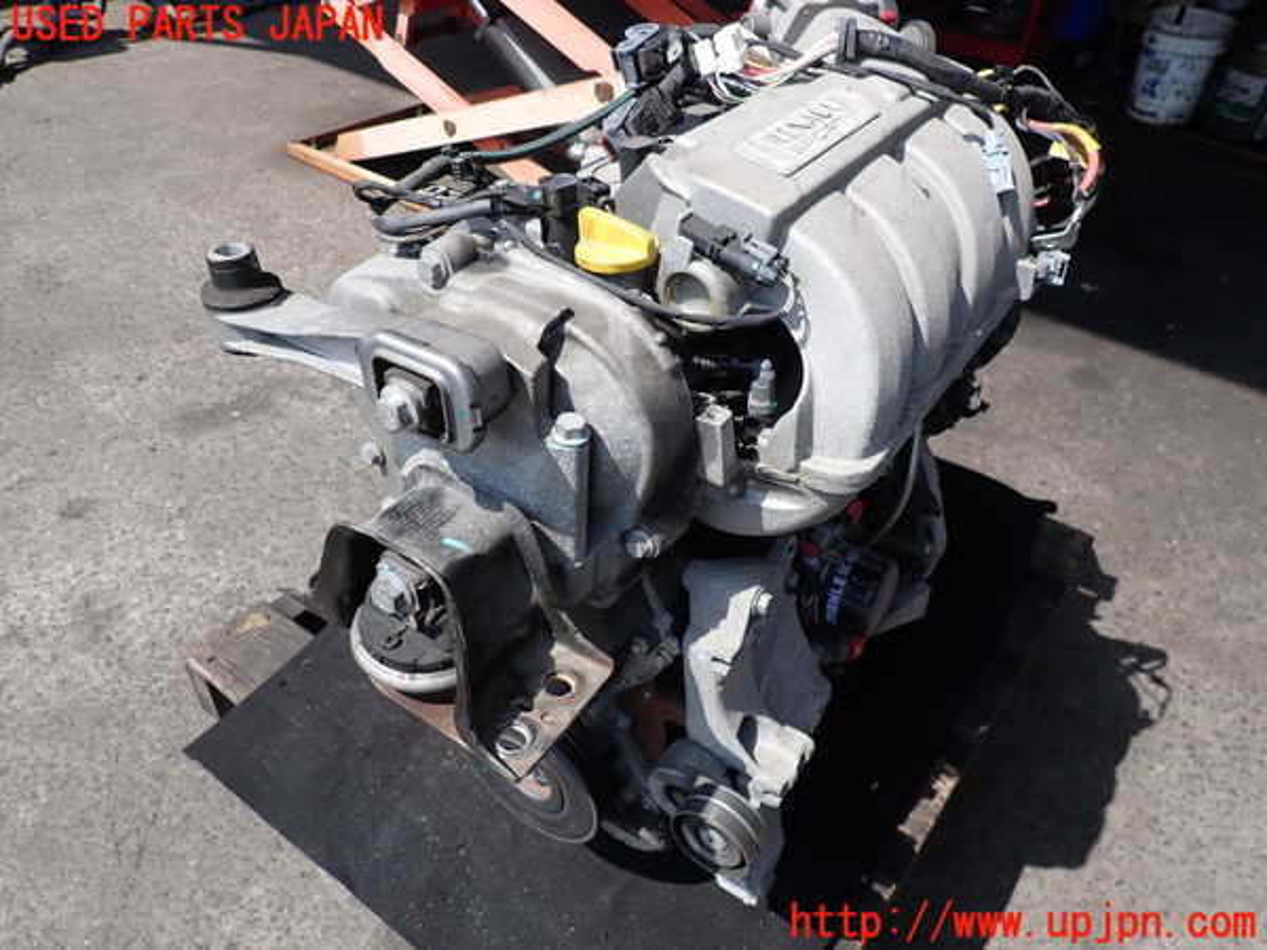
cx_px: 634
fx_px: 915
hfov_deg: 69.4
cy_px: 475
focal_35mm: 25
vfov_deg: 54.9
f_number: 2.8
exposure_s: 1/800
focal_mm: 4.5
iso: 100
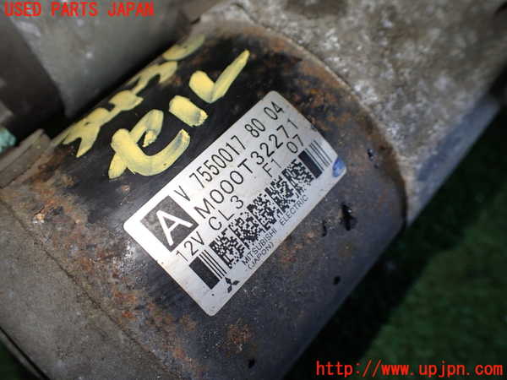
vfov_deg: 46.8
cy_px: 190
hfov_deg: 60.0
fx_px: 439
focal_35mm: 30
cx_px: 254
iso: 320
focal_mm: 5.4
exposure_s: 1/125
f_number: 2.3
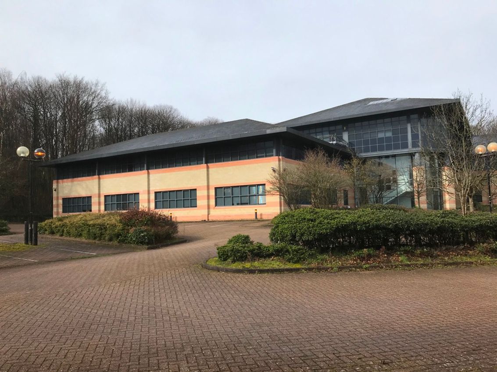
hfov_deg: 63.4
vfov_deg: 49.8
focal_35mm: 28
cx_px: 248
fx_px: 402
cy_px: 186
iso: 20
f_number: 1.8
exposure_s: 1/2398
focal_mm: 3.99
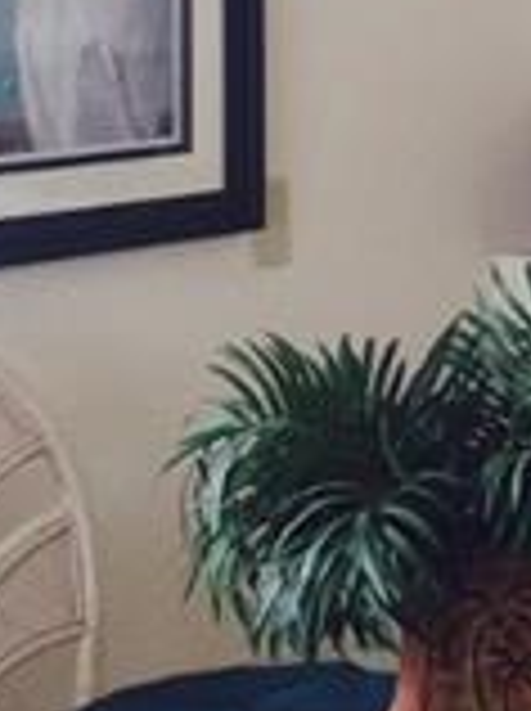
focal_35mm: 141
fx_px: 2892
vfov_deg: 13.7
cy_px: -63
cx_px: 688
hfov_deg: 10.3
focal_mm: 4.15
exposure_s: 1/120
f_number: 2.2
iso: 50
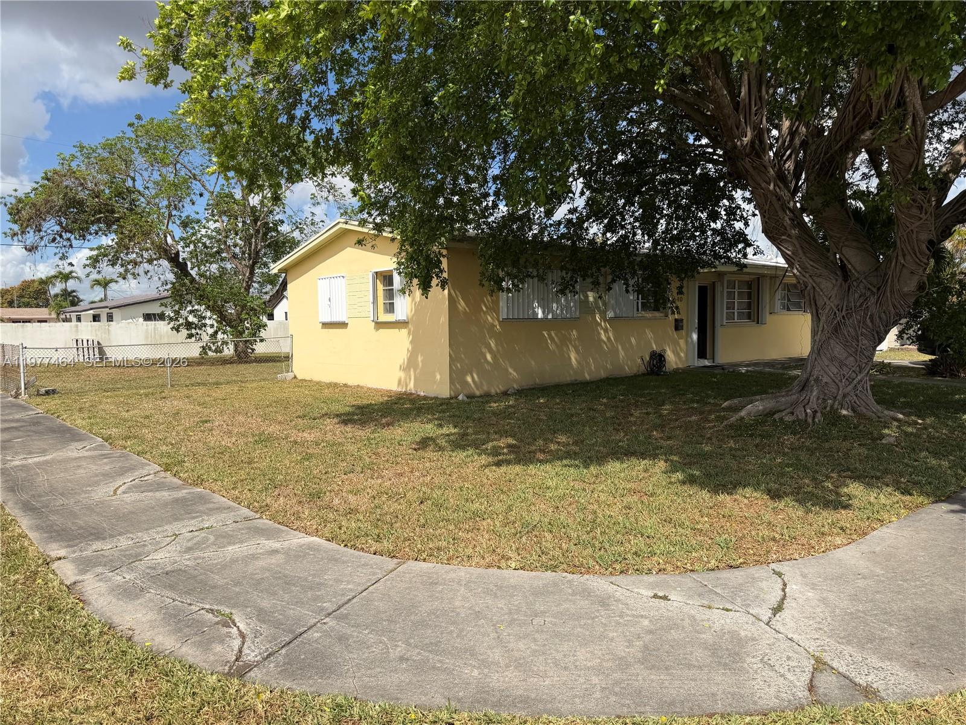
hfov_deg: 71.6
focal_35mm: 24
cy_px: 362
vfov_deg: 56.8
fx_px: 670
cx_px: 483
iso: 80
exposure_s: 1/5319
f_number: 1.78
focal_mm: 6.76
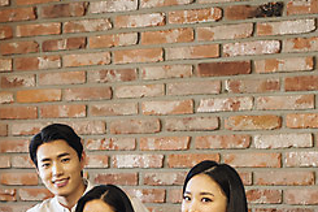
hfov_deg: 14.2
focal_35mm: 142
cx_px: 1
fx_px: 1253
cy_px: 189
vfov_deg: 9.6
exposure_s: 1/100
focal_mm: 58
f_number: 2.8
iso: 500
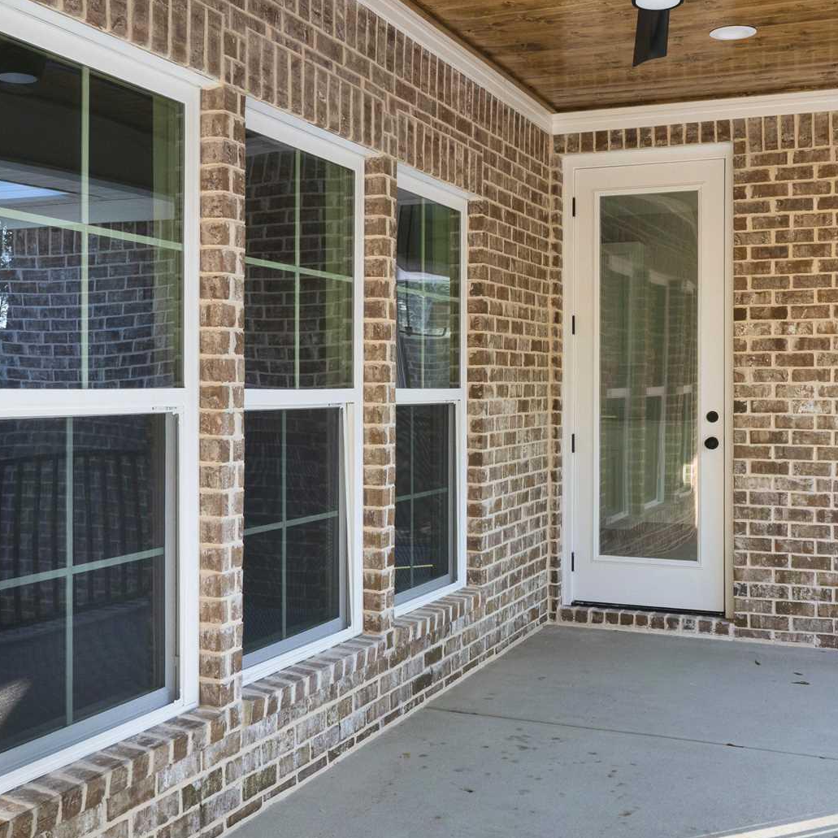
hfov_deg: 42.5
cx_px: 462
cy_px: 375
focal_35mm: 39
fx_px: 1075
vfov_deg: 42.5
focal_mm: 15.5
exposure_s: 1/40
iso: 400
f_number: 11
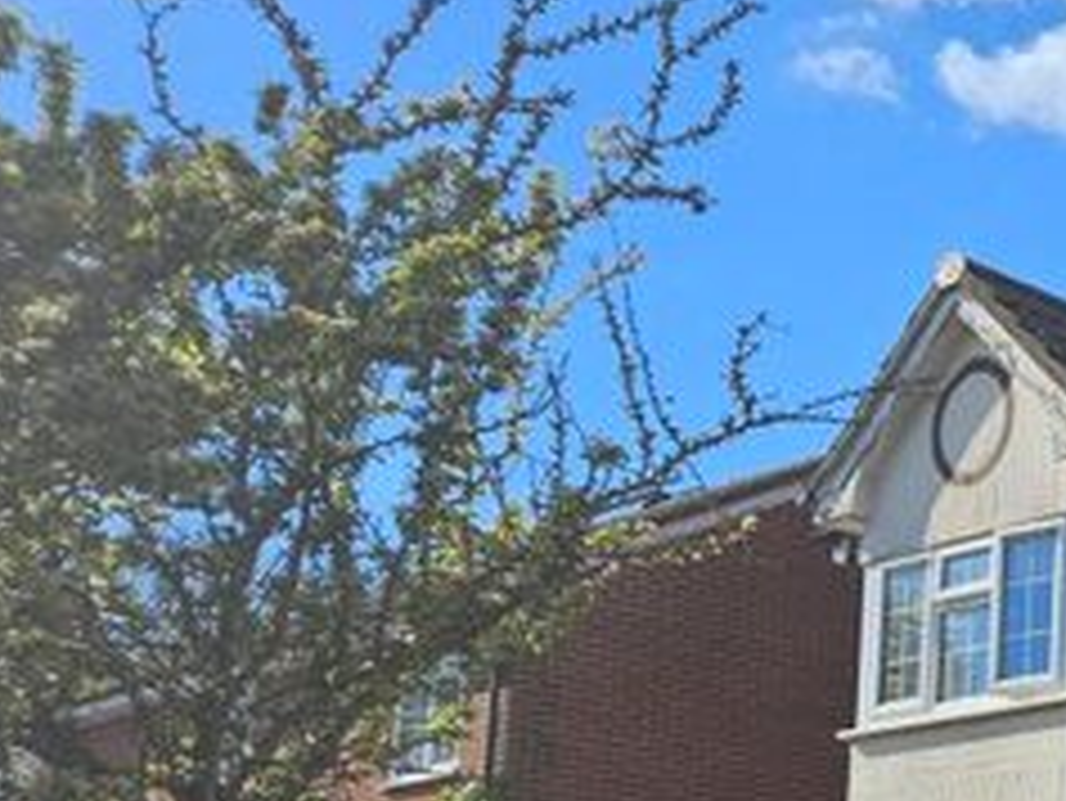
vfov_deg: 20.9
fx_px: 2095
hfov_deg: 23.6
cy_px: 803
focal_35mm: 68
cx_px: 1538
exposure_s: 1/1601
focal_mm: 5.4
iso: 25
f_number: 1.8
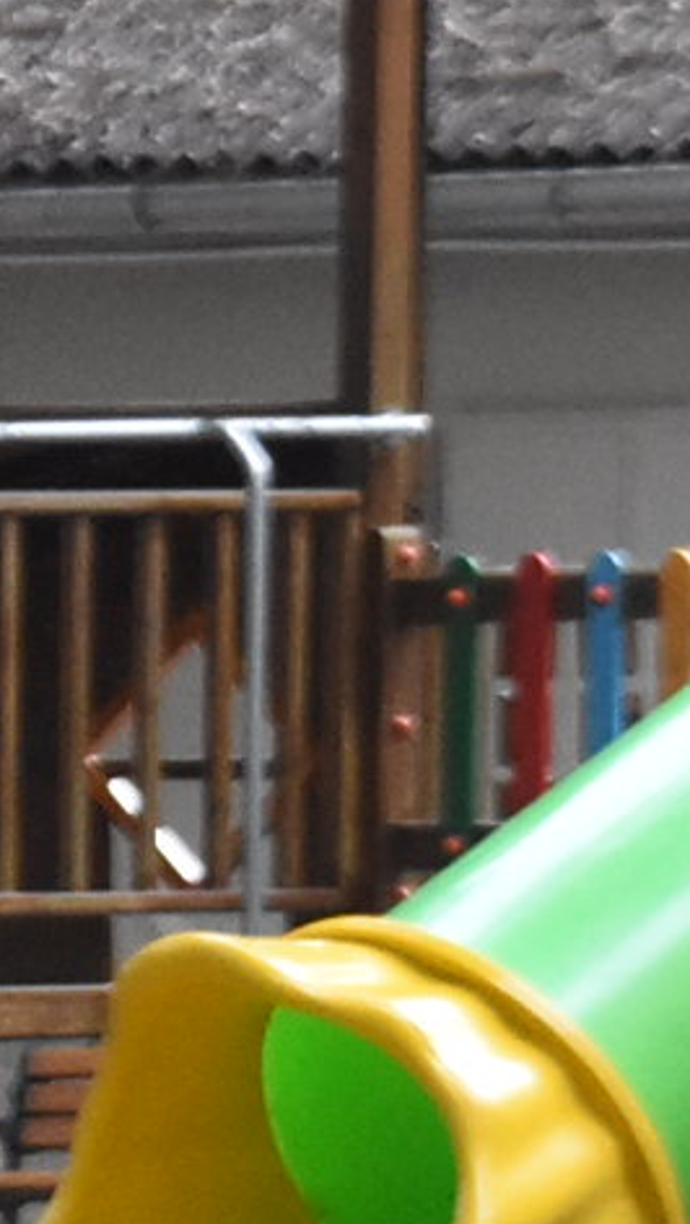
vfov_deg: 3.0
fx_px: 23288
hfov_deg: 1.7
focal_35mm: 717
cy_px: 1603
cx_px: -2519
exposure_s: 1/125
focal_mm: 72
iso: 2800
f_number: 5.3
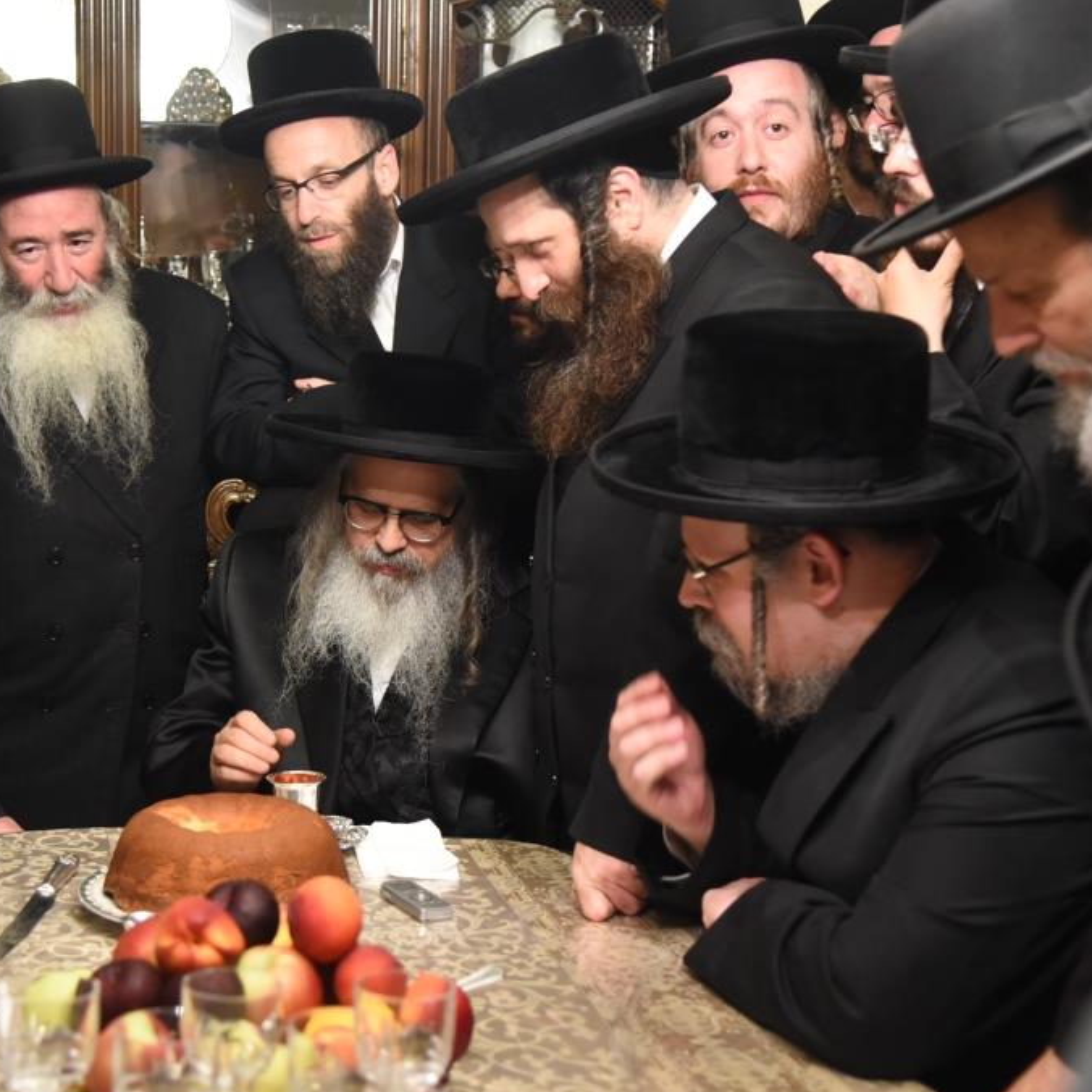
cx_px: 352
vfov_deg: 25.7
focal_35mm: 67
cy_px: 551
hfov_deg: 25.6
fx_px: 2391
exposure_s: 1/60
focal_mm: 52
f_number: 4
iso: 4000
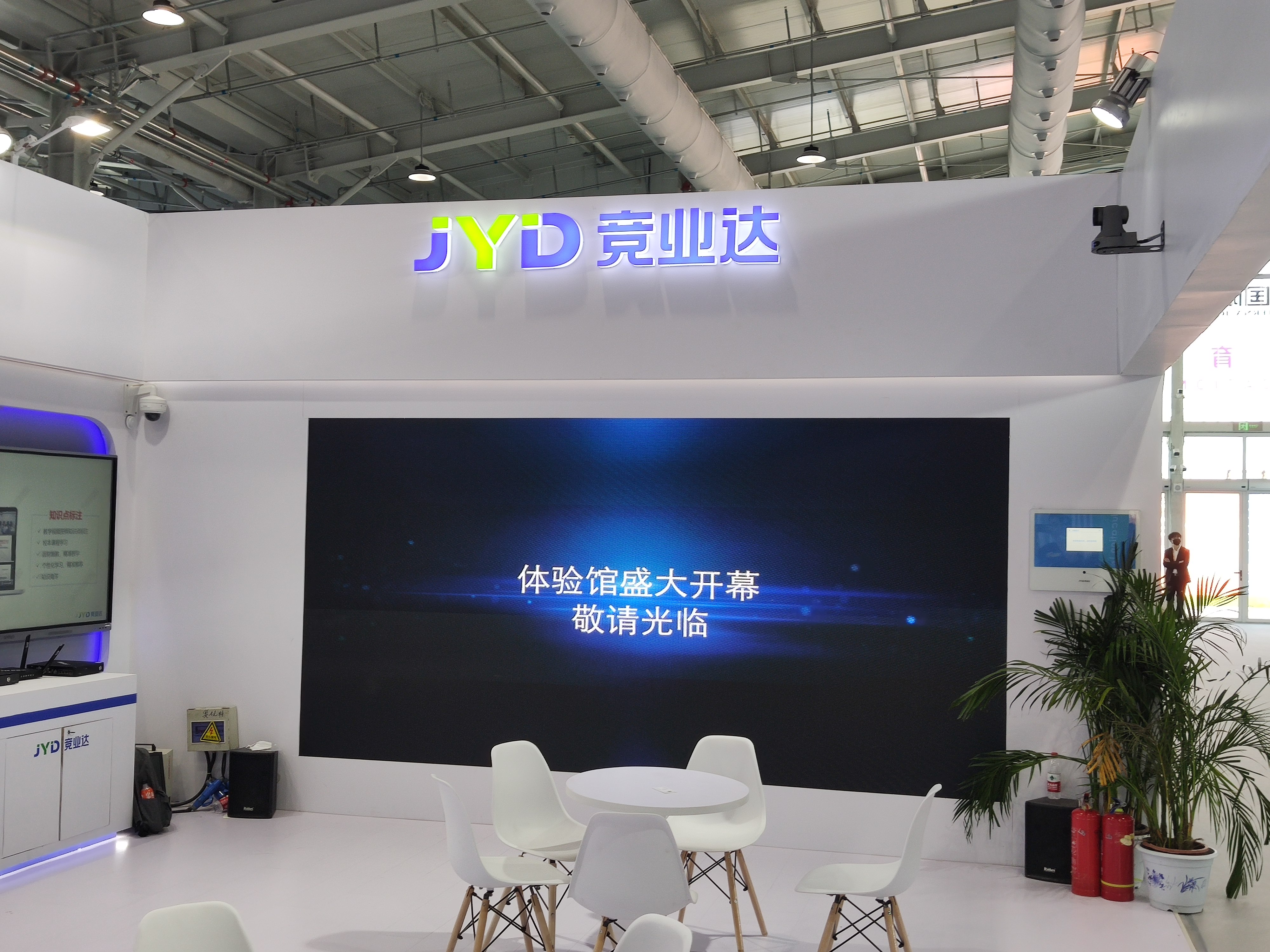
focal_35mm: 37
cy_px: 476
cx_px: 635
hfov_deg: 50.1
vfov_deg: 38.7
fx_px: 1357
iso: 122
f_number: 1.75
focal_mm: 4.75
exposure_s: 1/100
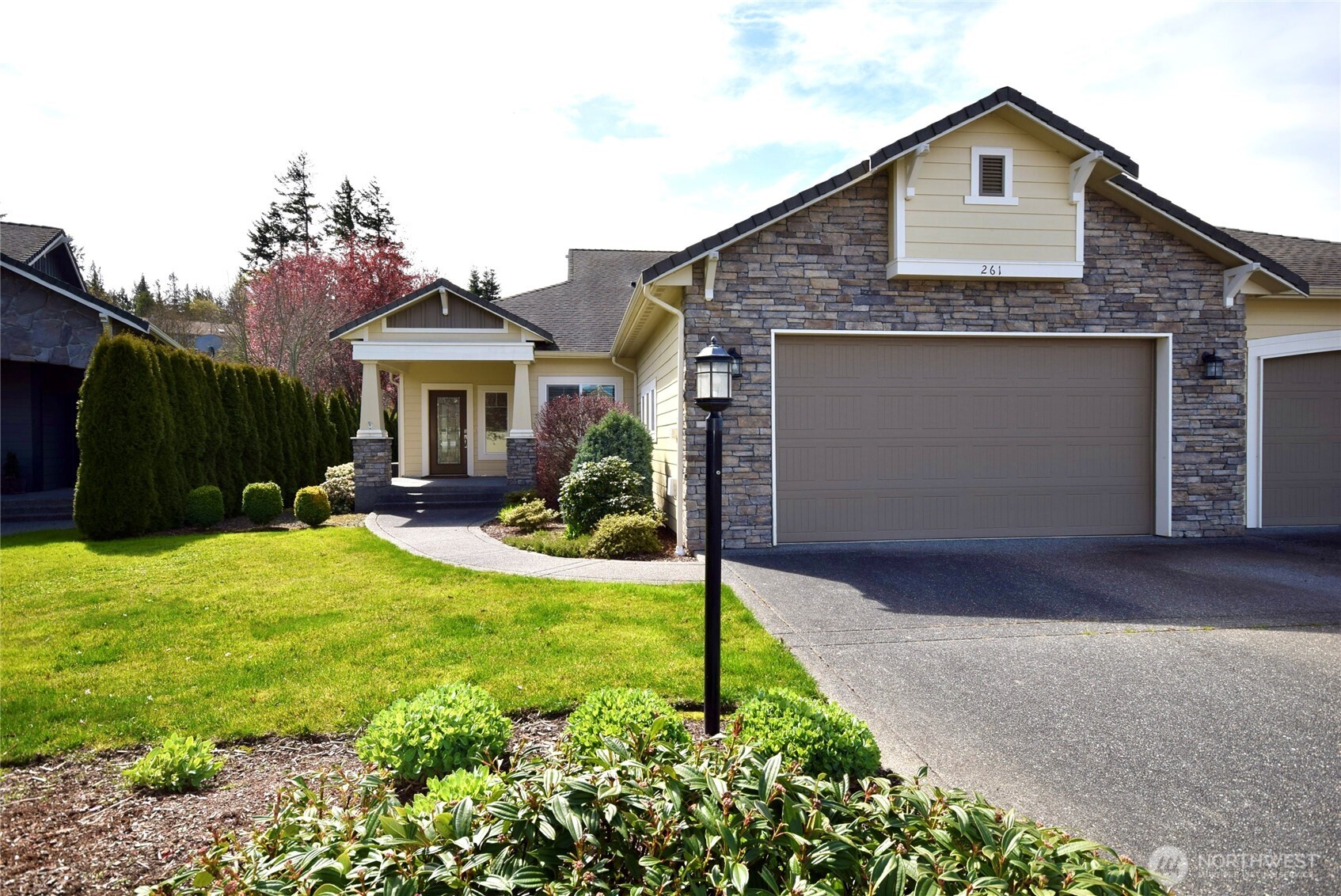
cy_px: 448
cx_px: 670
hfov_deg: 85.4
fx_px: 727
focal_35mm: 20
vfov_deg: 63.3
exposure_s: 1/200
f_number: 8
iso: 100
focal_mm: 13
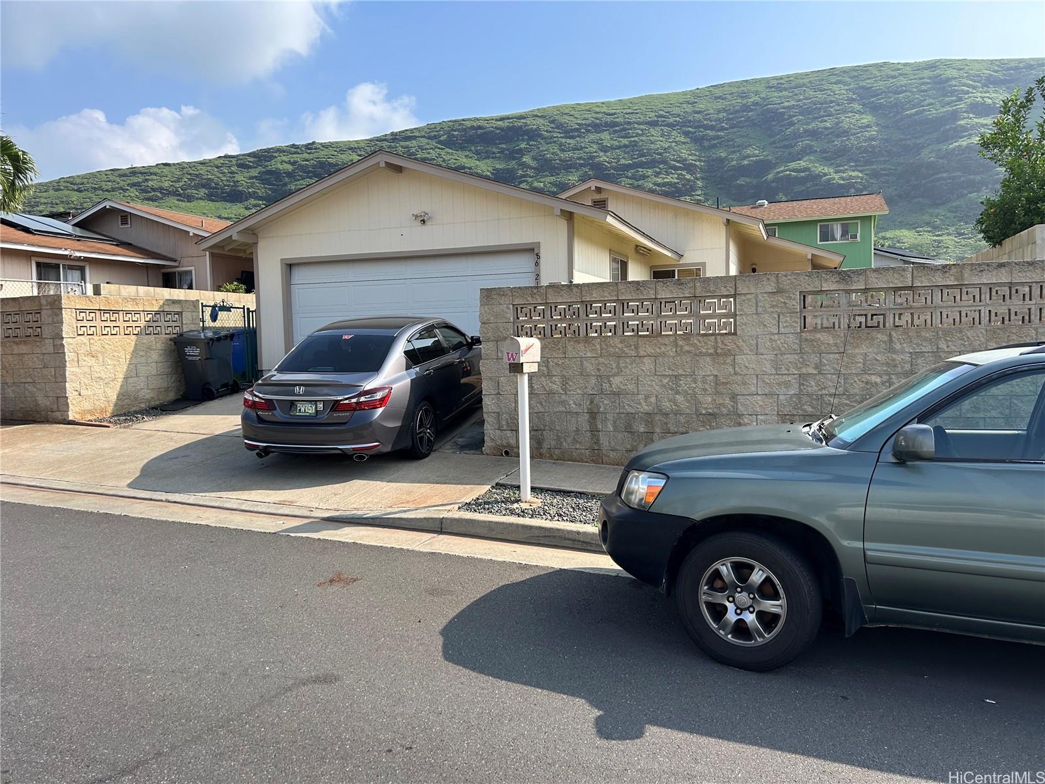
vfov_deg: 53.1
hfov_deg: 67.3
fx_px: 785
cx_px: 522
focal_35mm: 26
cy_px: 392
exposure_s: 1/2513
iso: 50
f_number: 1.5
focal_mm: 5.7
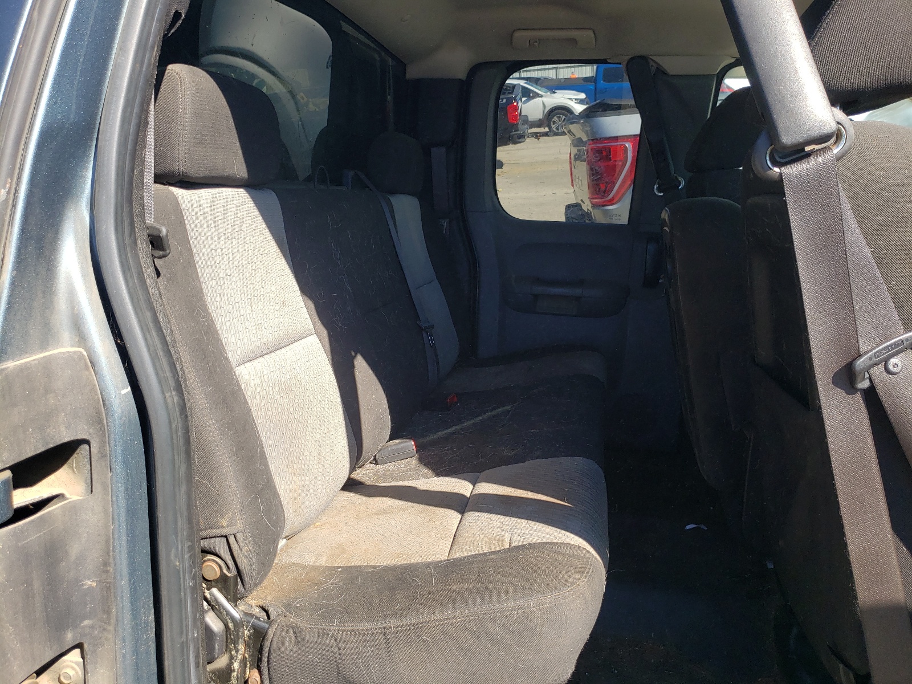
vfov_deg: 53.1
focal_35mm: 26
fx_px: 685
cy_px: 342
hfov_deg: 67.3
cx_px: 456
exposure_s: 1/769
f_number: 1.5
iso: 50
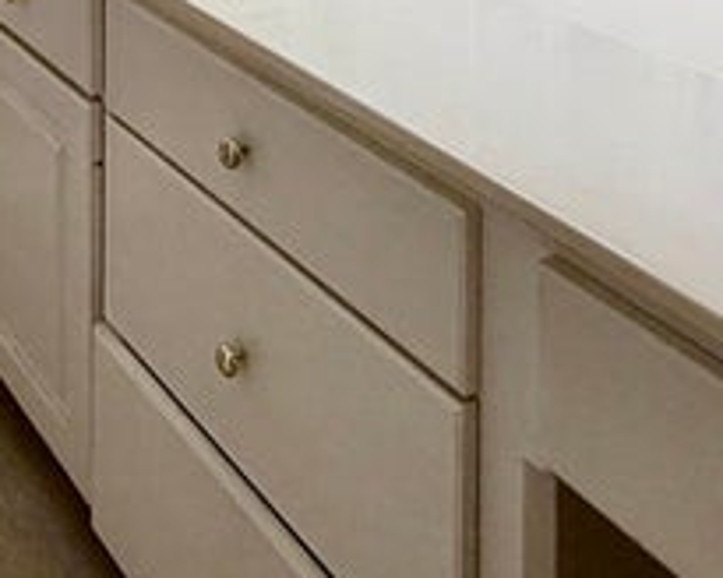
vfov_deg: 20.2
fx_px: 1220
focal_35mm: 57
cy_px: -426
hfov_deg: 32.5
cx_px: 196
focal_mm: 2.22
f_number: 2.2
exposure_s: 1/120
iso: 160
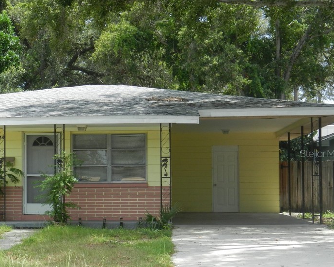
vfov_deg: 17.6
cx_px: 98
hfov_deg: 21.8
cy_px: 153
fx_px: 860
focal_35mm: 87
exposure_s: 1/400
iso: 160
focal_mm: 10.9
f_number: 4.5
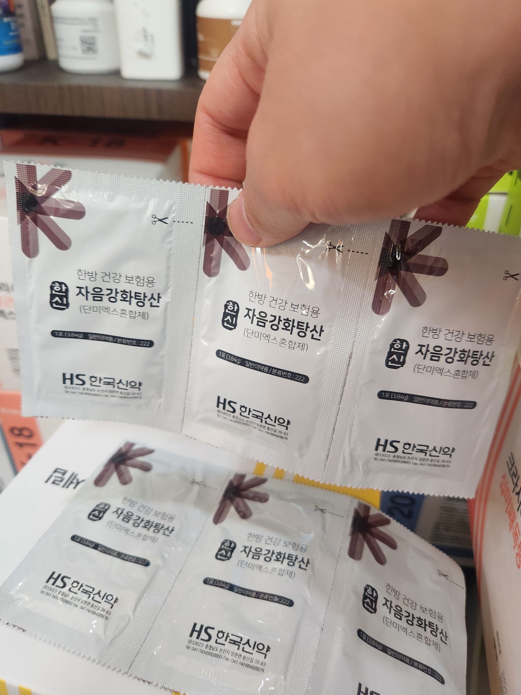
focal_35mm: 24
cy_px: 333
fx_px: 482
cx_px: 268
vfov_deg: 71.6
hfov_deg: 56.8
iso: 320
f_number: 1.8
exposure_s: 1/120
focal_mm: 5.4
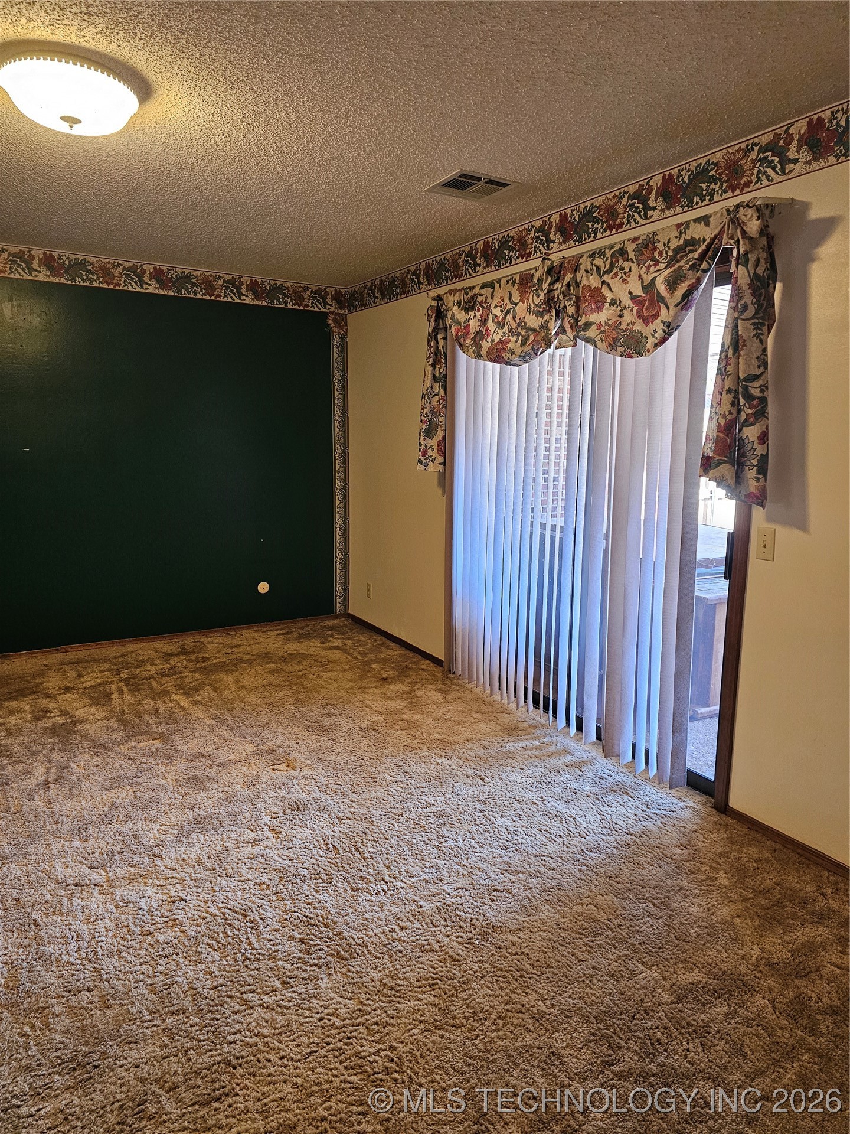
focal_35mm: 23
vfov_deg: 73.9
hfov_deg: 58.9
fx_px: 753
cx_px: 425
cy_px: 567
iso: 800
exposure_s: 1/120
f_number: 1.7
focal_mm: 6.3
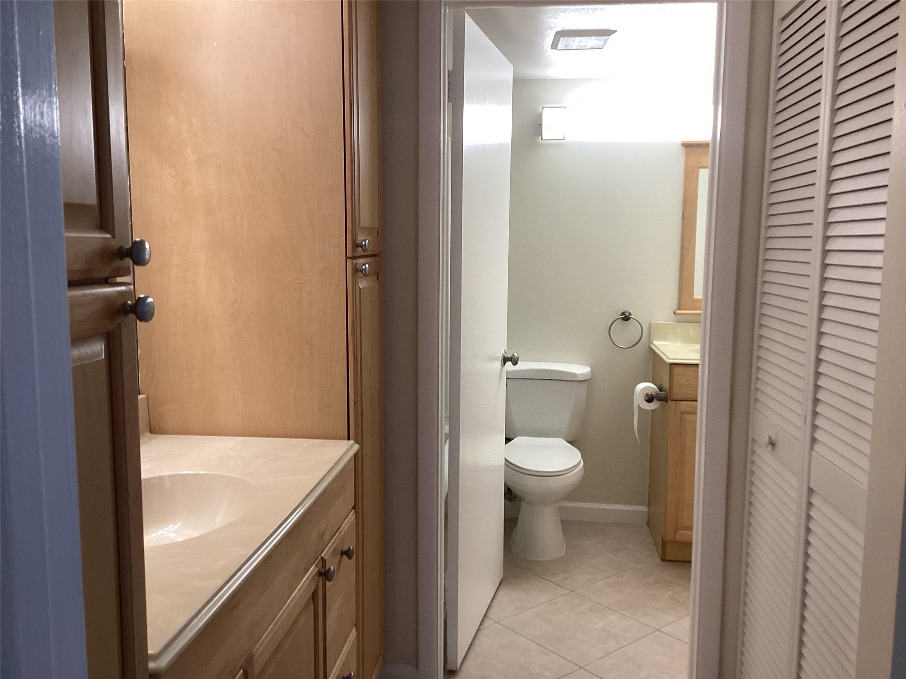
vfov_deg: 45.4
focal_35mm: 31
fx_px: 811
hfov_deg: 58.4
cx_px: 453
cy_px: 340
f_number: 2.4
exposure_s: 1/60
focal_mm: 3.3
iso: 64
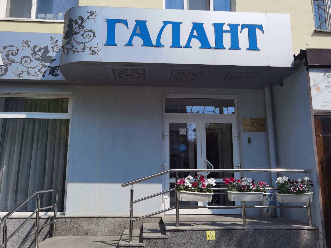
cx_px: 161
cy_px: 127
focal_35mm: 28
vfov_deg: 49.7
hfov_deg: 63.4
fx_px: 268
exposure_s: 1/10000
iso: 50
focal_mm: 6.71
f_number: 1.9
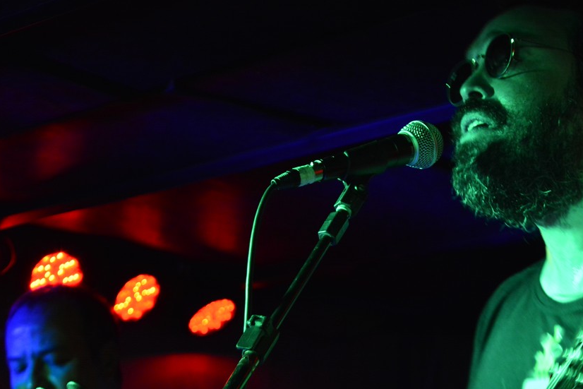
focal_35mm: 128
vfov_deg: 10.7
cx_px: 358
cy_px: 232
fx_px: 2069
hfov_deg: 16.0
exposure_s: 1/20
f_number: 5.6
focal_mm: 55
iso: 1250
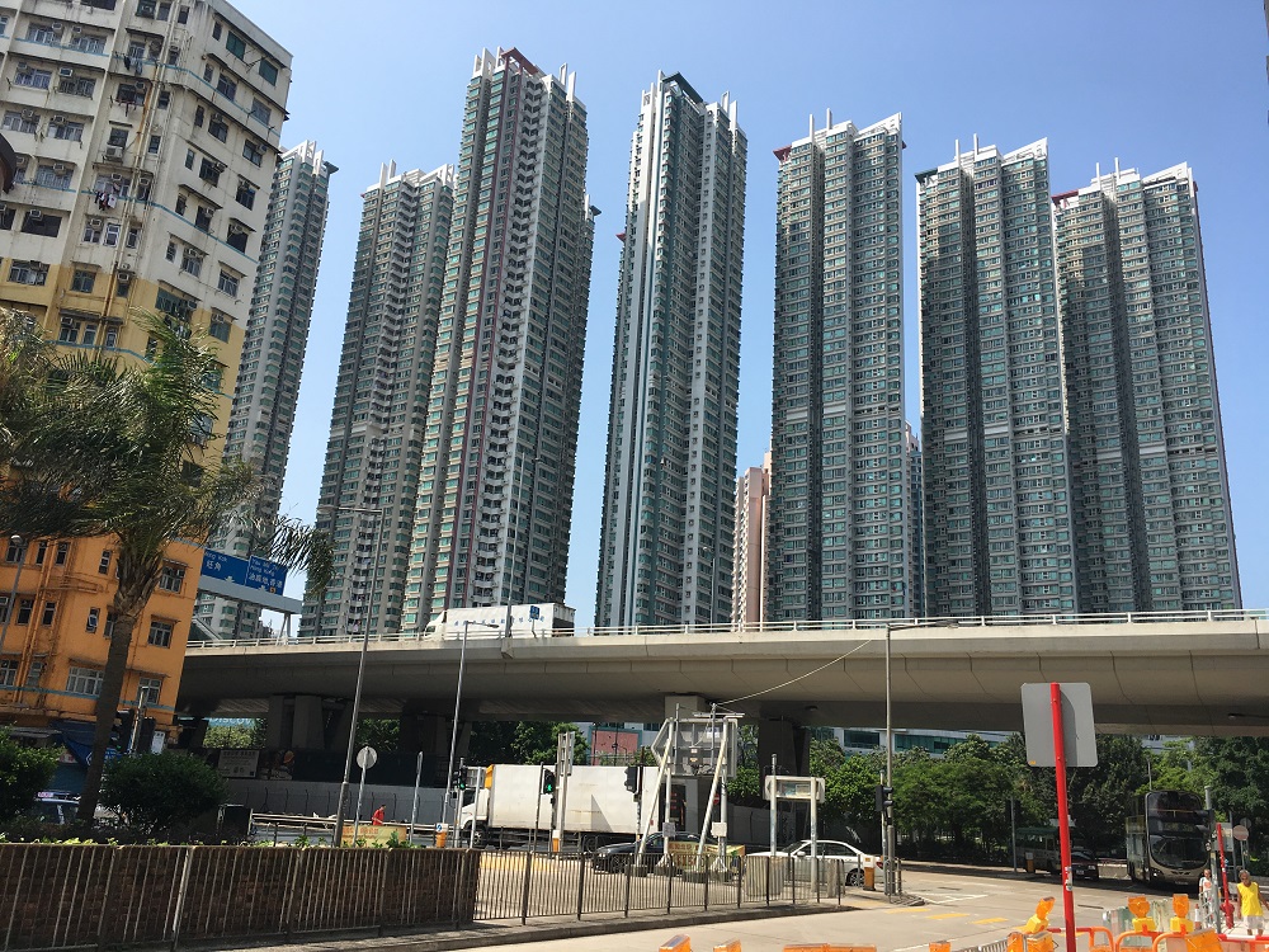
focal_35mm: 29
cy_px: 476
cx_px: 634
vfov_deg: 48.2
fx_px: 1063
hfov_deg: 61.7
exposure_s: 1/1399
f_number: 2.2
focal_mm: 4.15
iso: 25
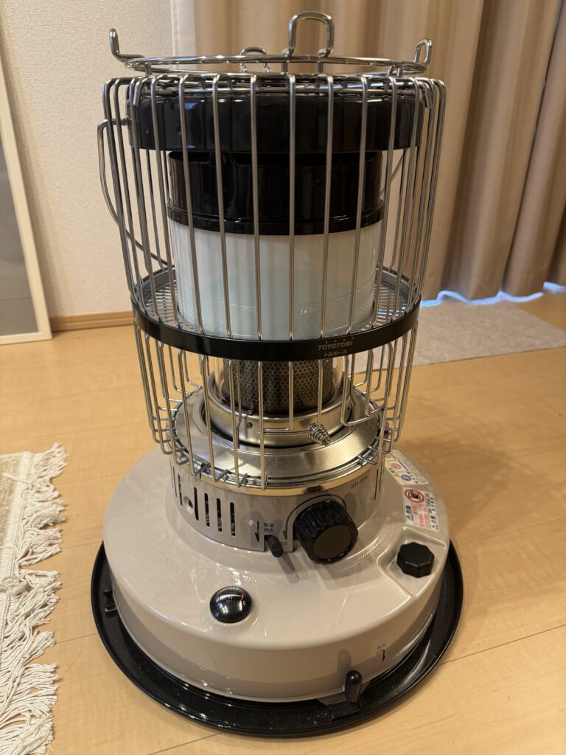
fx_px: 523
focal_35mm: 24
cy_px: 378
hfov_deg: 56.8
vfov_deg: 71.6
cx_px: 283
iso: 400
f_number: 1.78
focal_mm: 6.86
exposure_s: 1/60
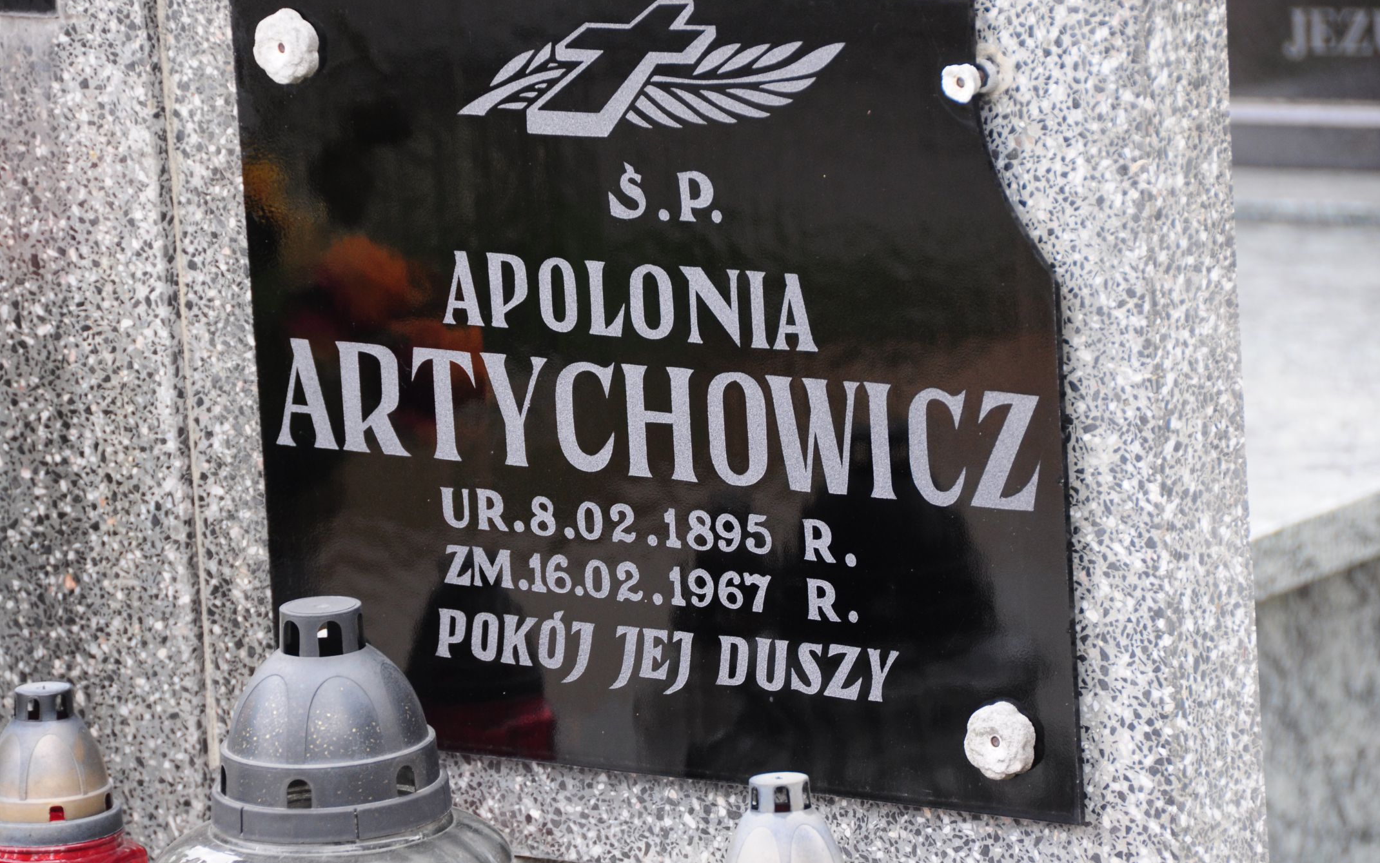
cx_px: 691
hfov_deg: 10.2
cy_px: 424
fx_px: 7768
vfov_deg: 6.4
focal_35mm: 207
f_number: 7.1
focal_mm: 135
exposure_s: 1/80
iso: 400
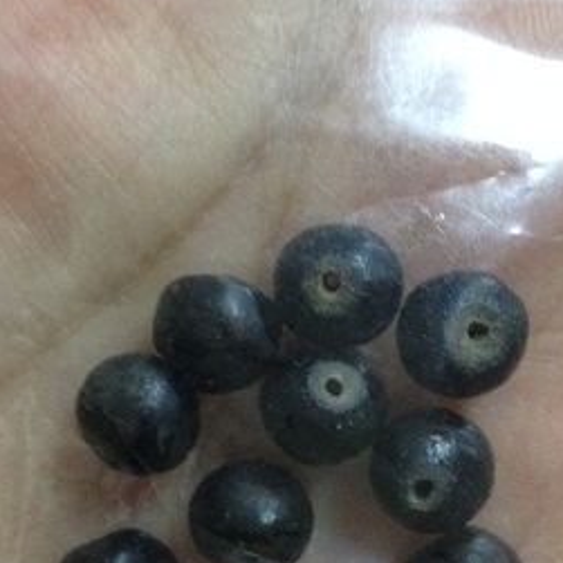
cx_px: 345
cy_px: 449
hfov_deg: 23.3
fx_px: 1362
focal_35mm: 74
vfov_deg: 23.0
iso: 400
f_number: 2.4
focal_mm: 4.28
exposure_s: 1/20
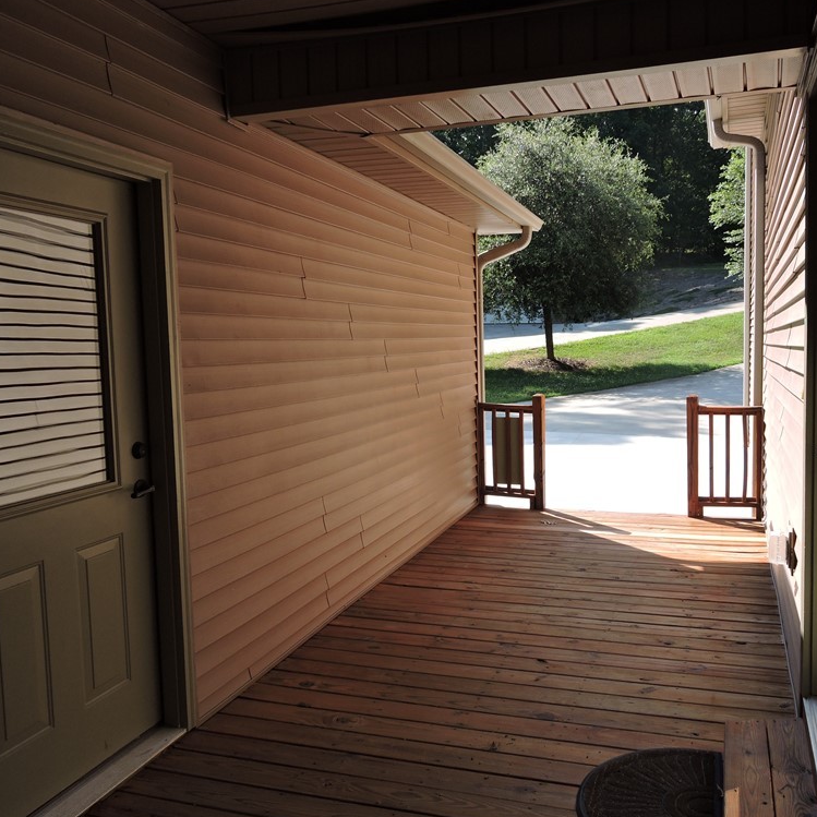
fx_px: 774
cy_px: 407
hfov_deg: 55.3
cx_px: 480
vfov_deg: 55.6
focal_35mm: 29
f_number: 3.3
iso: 100
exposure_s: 1/400
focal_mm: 4.3
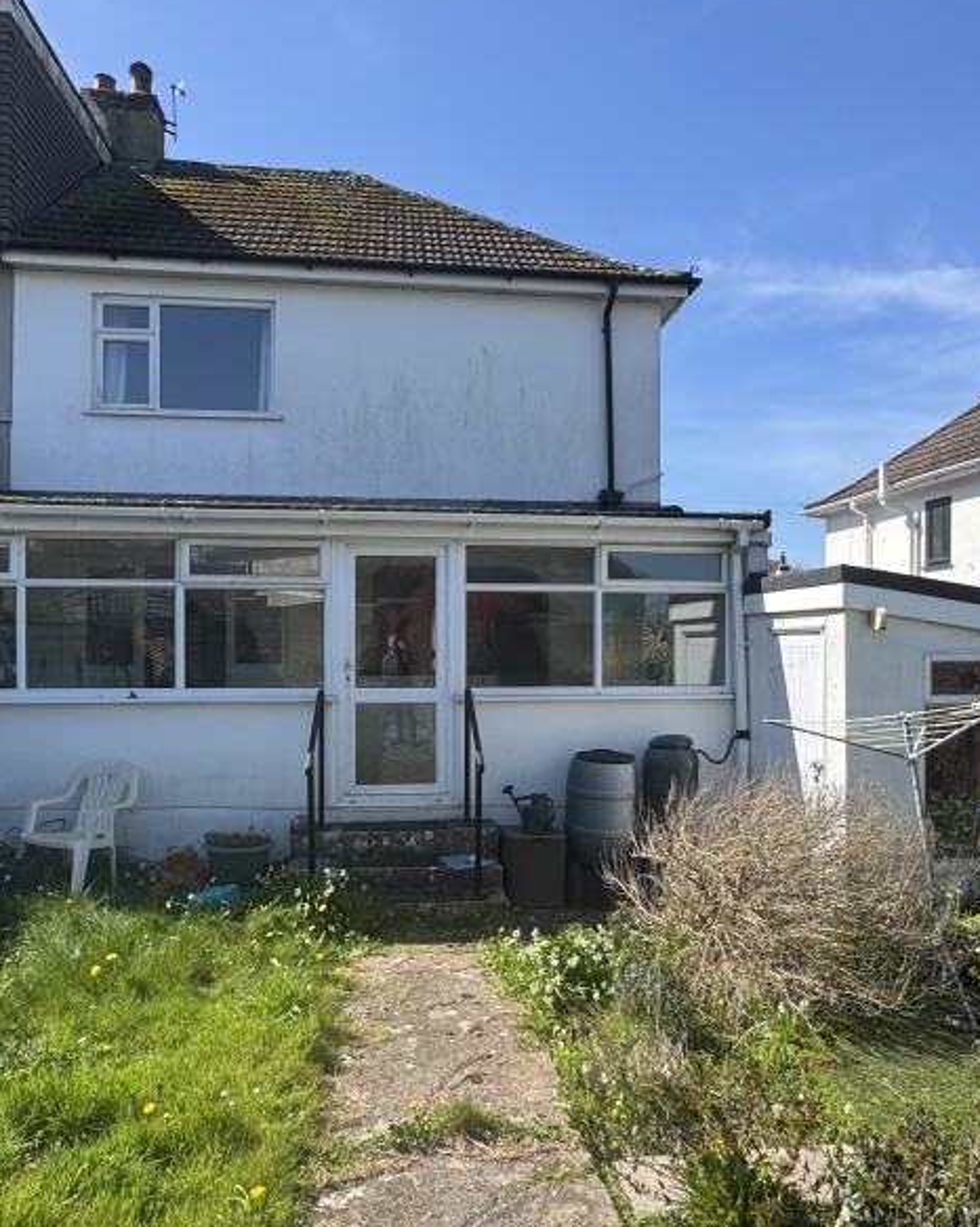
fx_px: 871
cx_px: 501
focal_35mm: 24
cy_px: 644
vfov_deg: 70.3
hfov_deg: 58.7
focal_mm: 2.22
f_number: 2.2
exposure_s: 1/1160
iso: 40
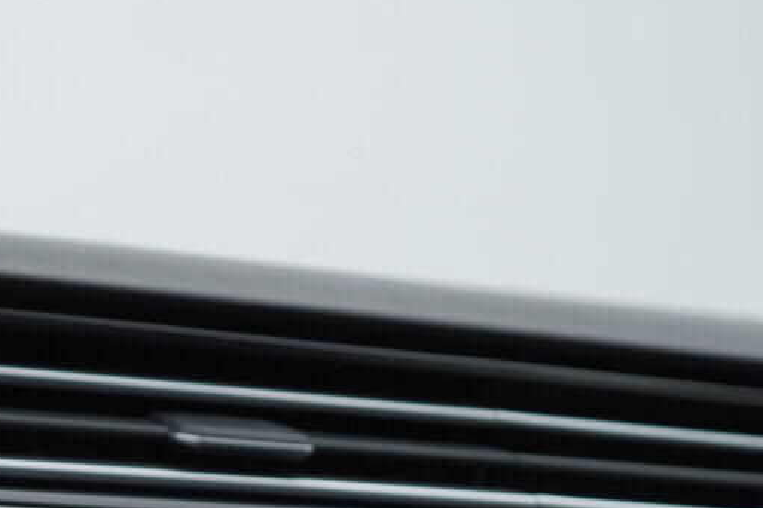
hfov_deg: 18.9
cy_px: 694
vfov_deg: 13.0
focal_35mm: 101
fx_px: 2140
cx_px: -189
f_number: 4
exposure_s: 1/80
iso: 125
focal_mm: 24
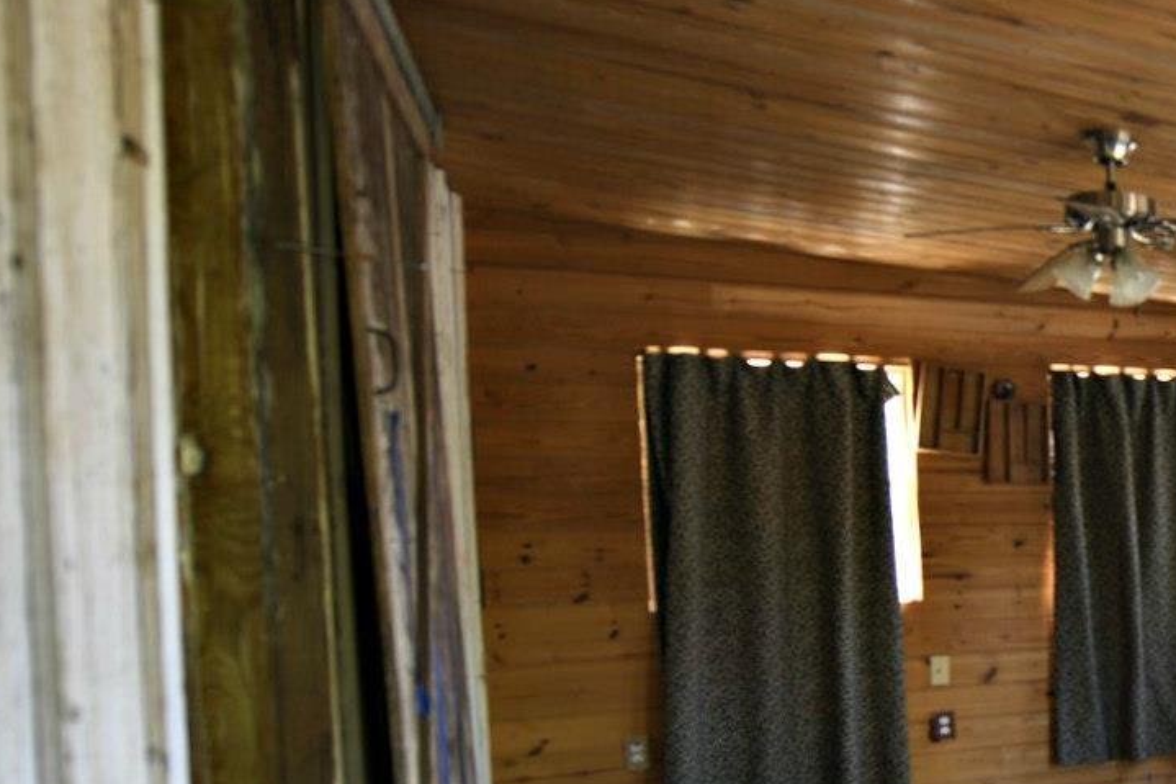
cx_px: 1446
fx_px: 1274
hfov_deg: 36.7
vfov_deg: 33.3
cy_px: 611
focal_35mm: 39
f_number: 2.8
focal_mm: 14
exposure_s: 1/15
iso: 110
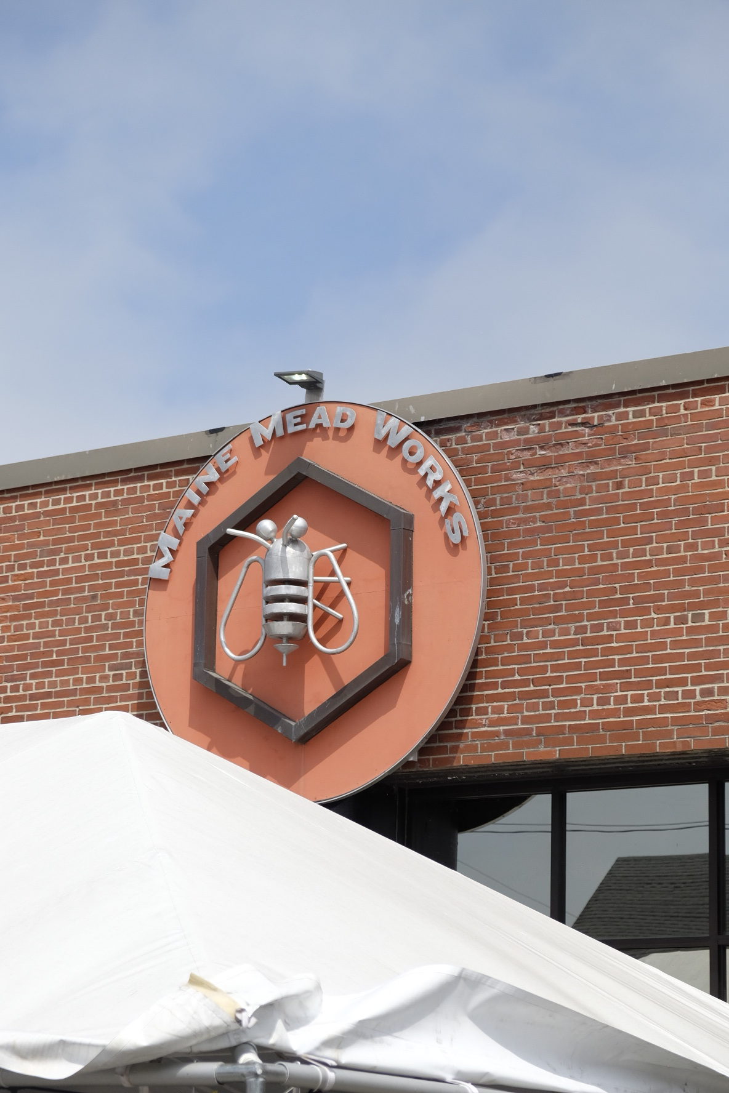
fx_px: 2521
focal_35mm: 83
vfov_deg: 24.5
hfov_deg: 16.5
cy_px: 546
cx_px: 364
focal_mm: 55
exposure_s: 1/4000
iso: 400
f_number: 4
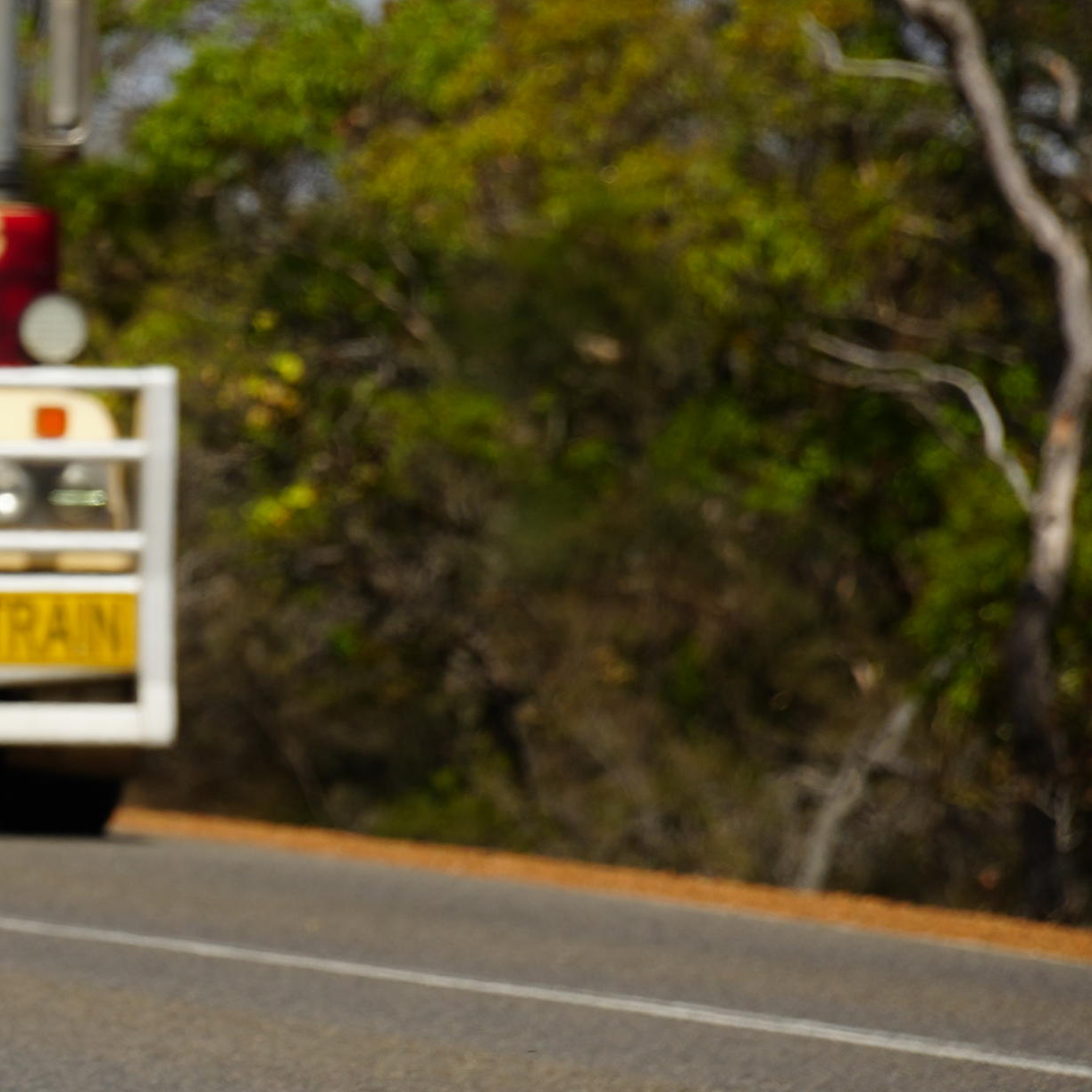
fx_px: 18595
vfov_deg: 3.4
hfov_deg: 3.3
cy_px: 401
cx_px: -1054
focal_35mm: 521
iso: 100
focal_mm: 150
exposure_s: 1/320
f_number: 5
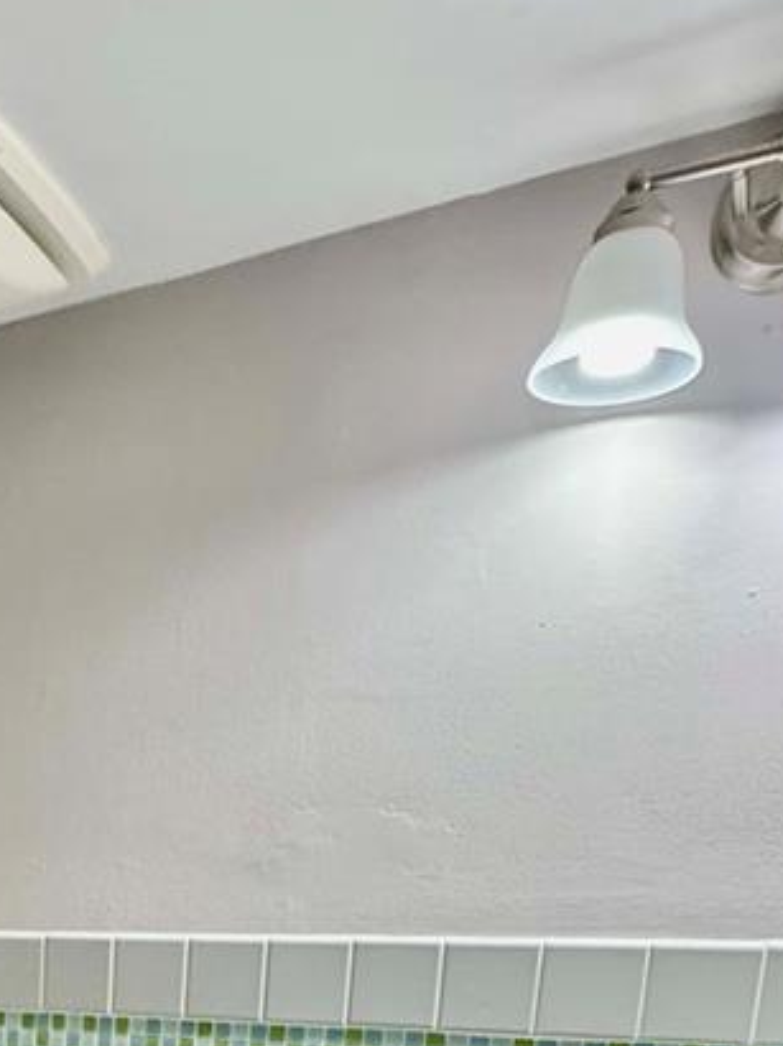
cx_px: 10
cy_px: 1222
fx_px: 1238
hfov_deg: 32.4
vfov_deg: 36.5
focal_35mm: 41
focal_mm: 2.22
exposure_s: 1/120
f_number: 2.2
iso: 320
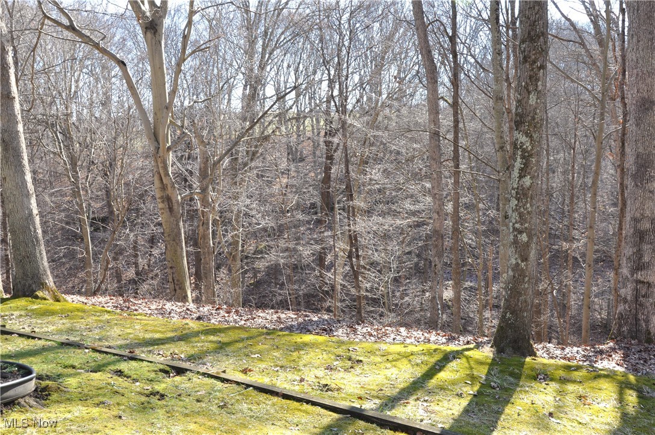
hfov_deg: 59.6
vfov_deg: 41.6
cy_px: 218
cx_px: 328
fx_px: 572
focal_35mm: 32
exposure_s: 1/100
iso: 400
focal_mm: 21
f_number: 10
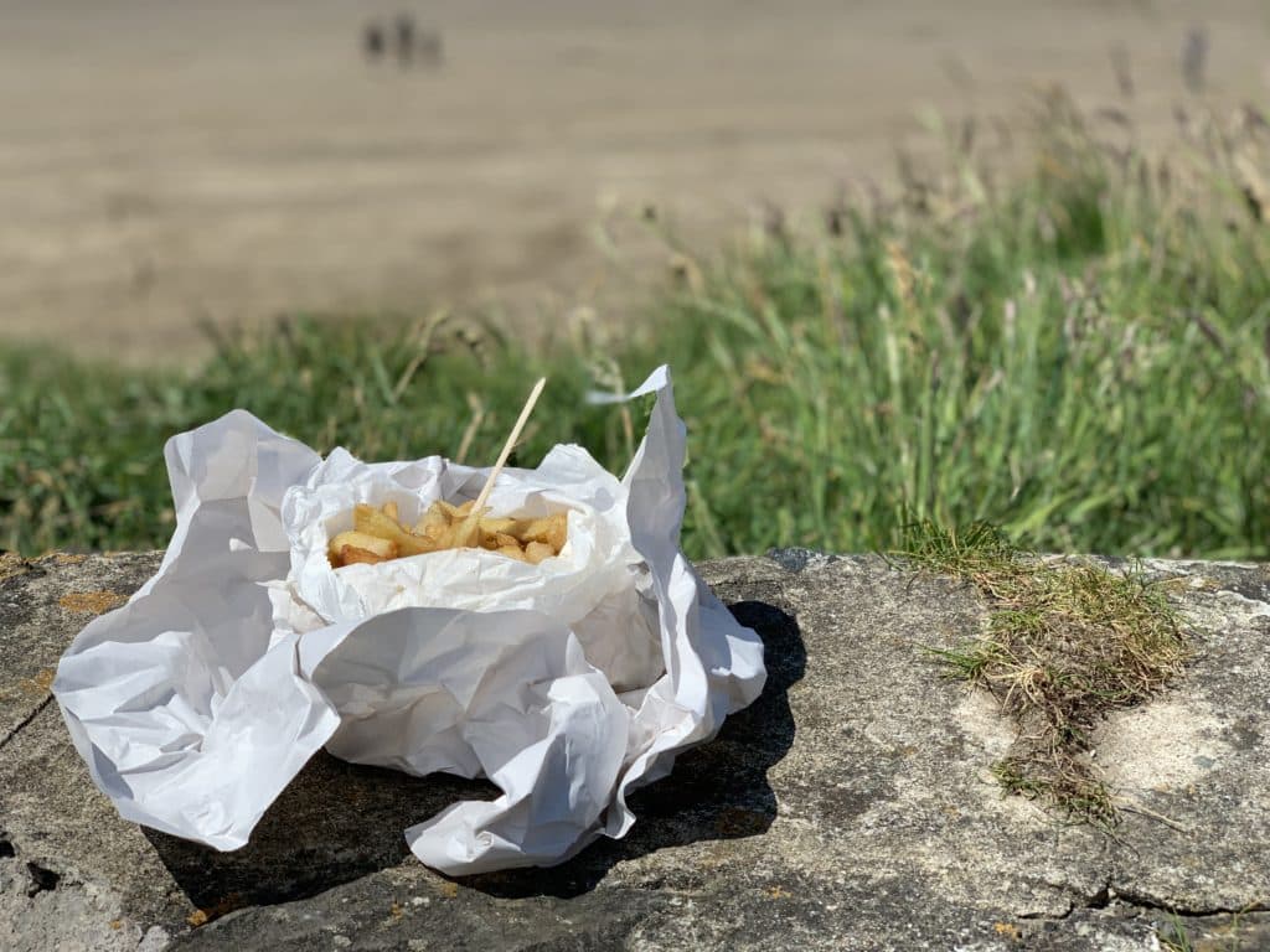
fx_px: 1908
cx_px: 635
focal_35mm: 52
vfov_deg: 28.0
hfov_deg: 36.8
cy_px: 476
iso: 16
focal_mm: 6
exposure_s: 1/1996
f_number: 2.4
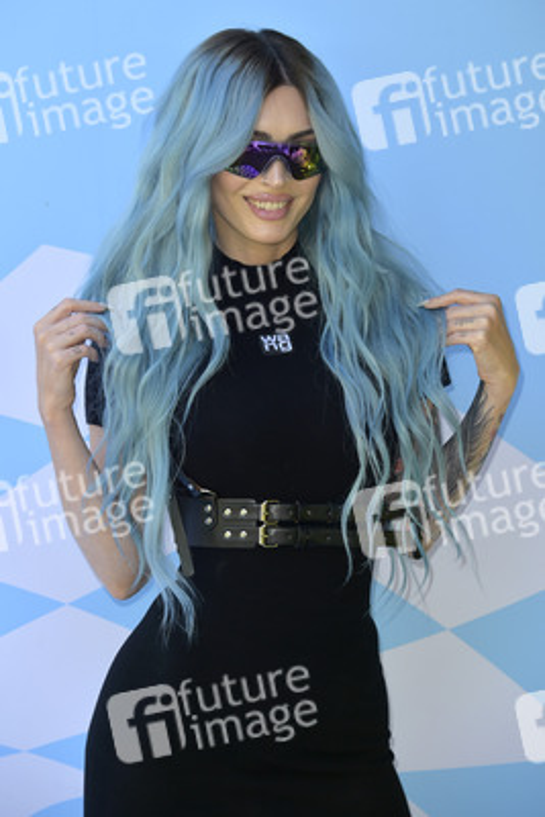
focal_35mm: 180
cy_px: 408
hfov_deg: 7.6
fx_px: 4084
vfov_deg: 11.4
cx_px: 272
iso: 320
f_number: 6.3
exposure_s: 1/250
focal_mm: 180
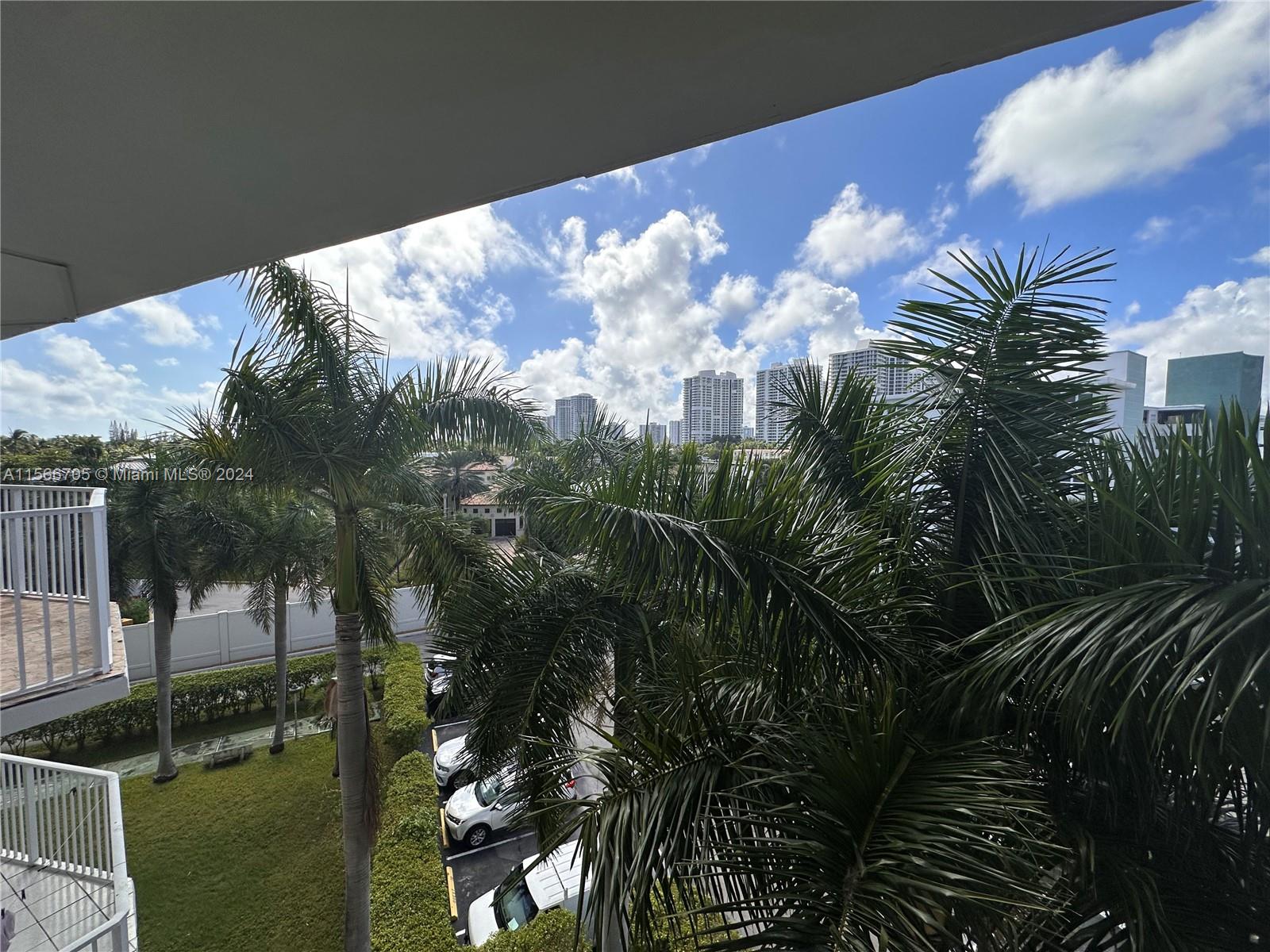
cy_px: 476
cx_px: 635
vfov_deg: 85.7
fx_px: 514
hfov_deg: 102.1
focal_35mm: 14
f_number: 2.2
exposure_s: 1/3610
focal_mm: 2.22
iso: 50
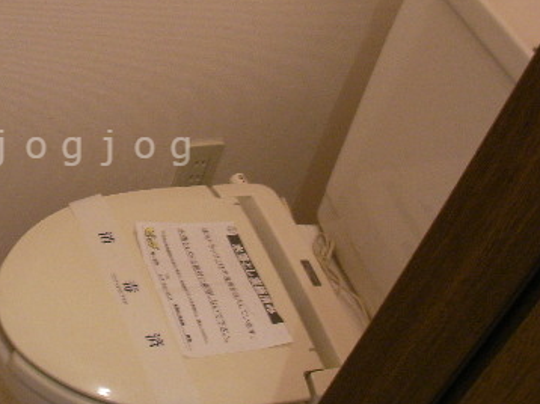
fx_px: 1060
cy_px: 148
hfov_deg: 27.9
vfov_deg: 21.5
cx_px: 95
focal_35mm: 68
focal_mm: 6.3
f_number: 3.5
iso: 200
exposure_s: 1/15.6
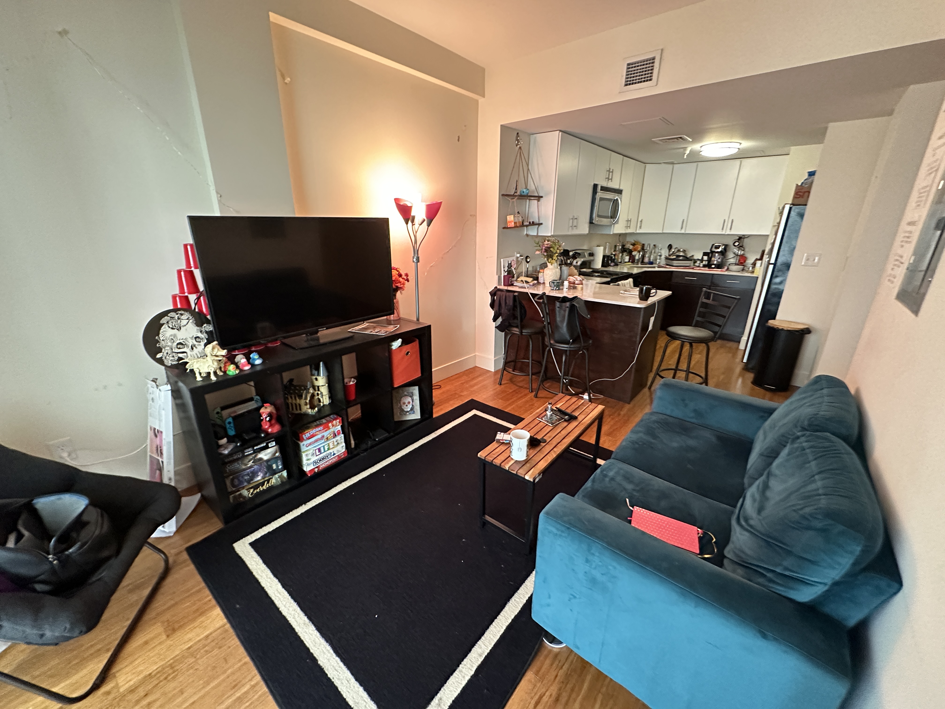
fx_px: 382
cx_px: 472
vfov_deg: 85.7
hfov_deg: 102.1
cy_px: 354
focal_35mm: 14
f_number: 2.2
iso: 640
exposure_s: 1/60
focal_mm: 2.22
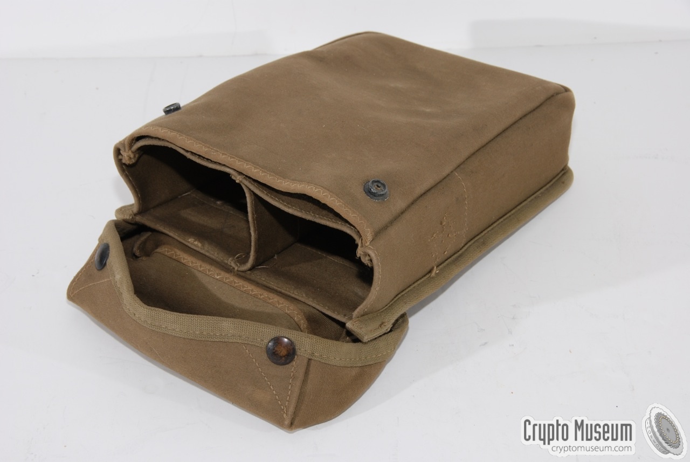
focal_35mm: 93
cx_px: 345
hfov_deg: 21.9
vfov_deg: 14.7
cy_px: 231
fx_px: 1785
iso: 200
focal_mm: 62
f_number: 13
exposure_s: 1/60
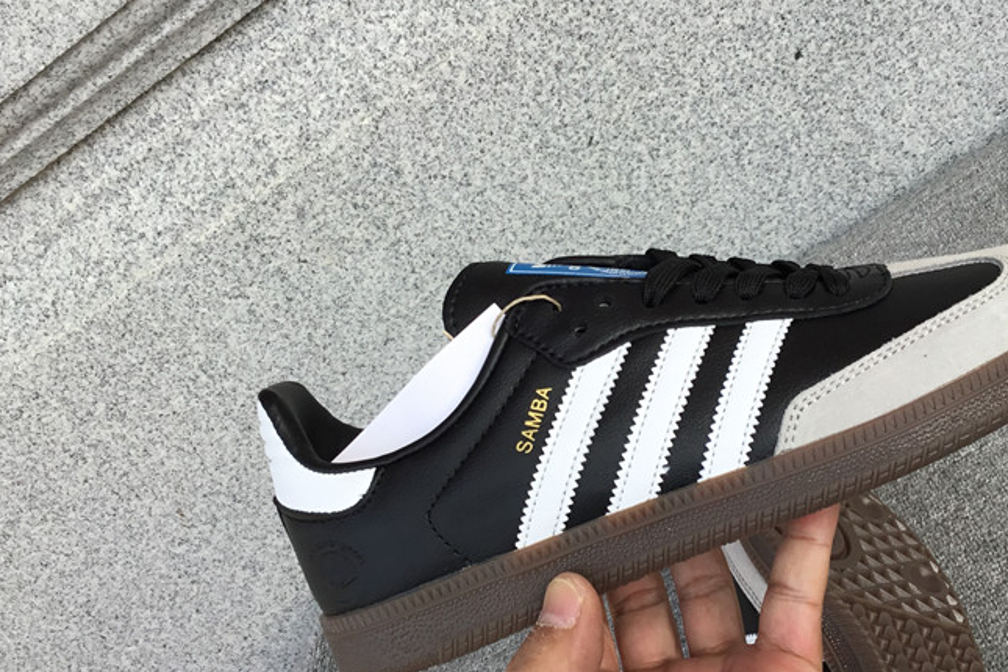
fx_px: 1260
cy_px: 345
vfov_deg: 29.9
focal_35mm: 45
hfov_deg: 43.4
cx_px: 595
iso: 25
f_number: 2.4
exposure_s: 1/386
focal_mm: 3.3
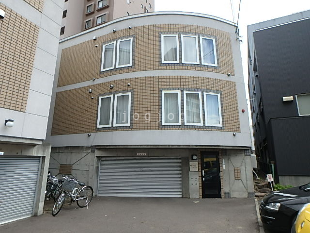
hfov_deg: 79.0
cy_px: 116
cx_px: 155
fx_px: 188
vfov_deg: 63.4
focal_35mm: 21
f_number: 3.5
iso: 125
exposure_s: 1/640
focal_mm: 3.7
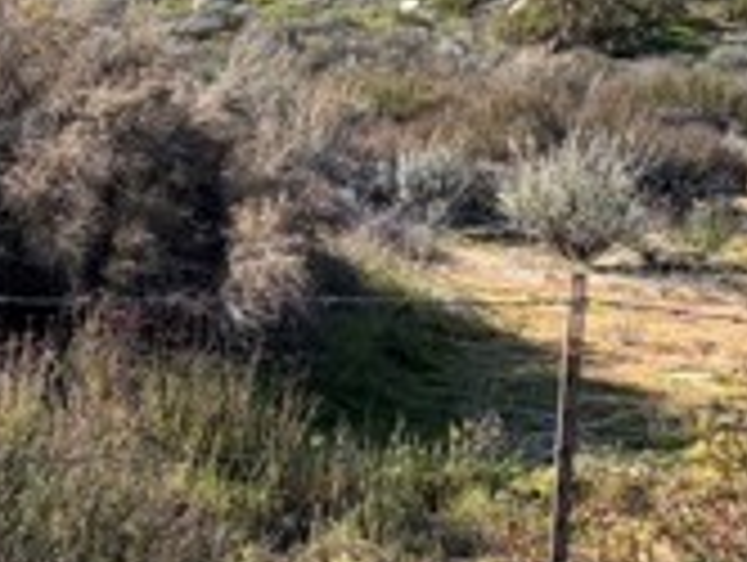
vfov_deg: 14.7
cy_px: 54
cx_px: 288
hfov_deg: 19.6
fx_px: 2161
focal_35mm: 100
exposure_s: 1/2865
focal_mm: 5.96
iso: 50
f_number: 1.6
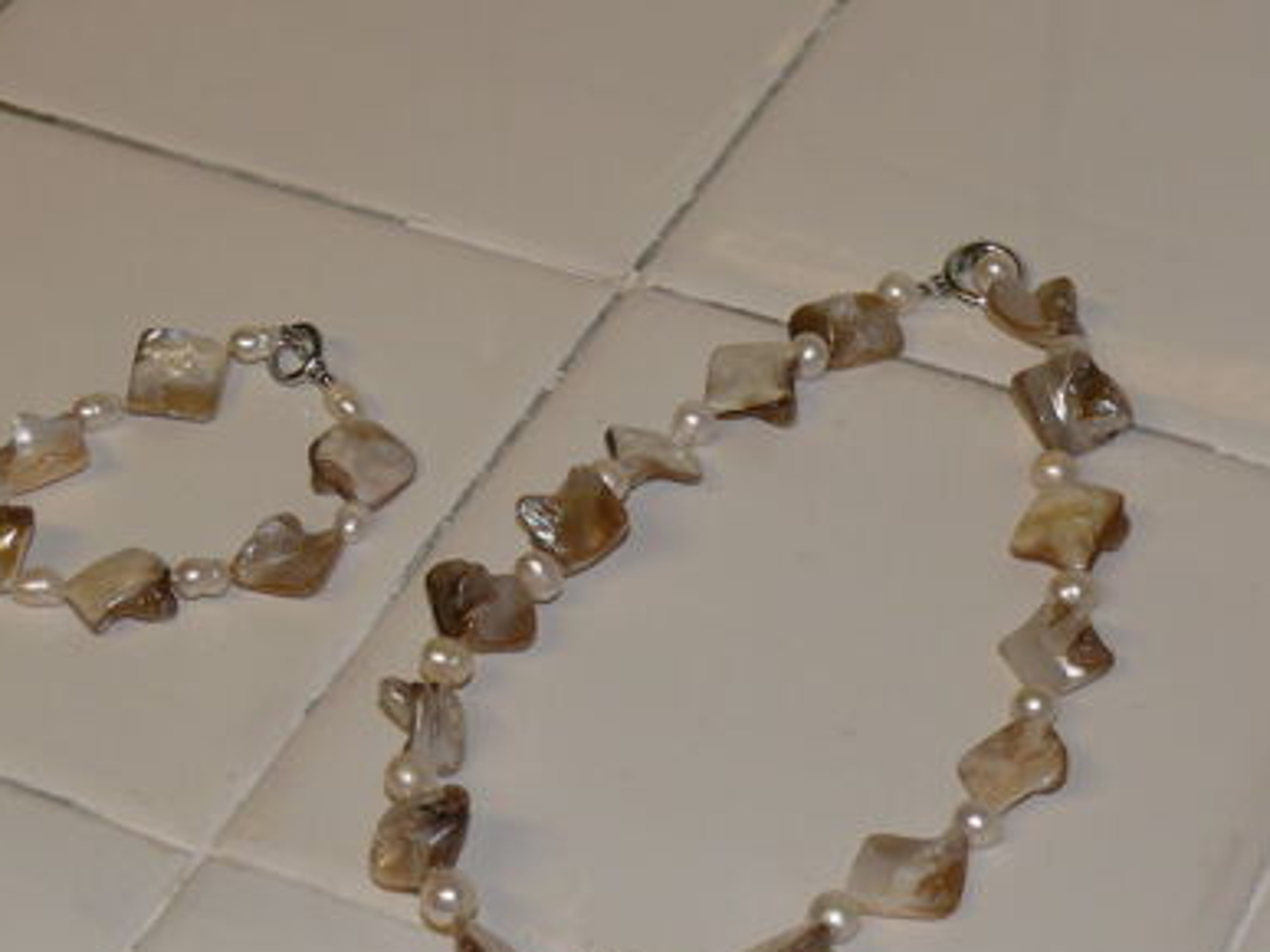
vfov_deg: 13.1
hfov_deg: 17.4
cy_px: 538
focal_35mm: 113
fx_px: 4144
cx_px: 620
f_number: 3.2
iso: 100
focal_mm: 14.1
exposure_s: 1/30
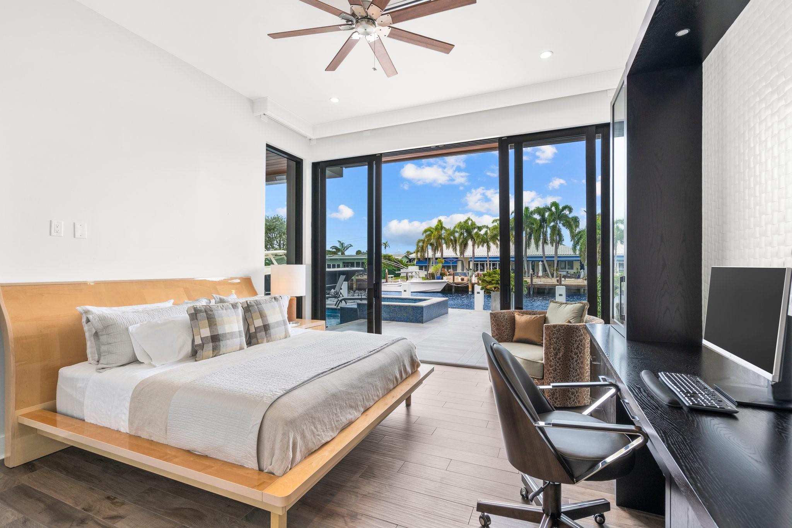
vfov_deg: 73.8
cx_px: 396
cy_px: 264
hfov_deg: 96.7
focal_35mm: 16
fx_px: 352
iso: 200
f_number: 8
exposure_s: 1/25
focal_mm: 16
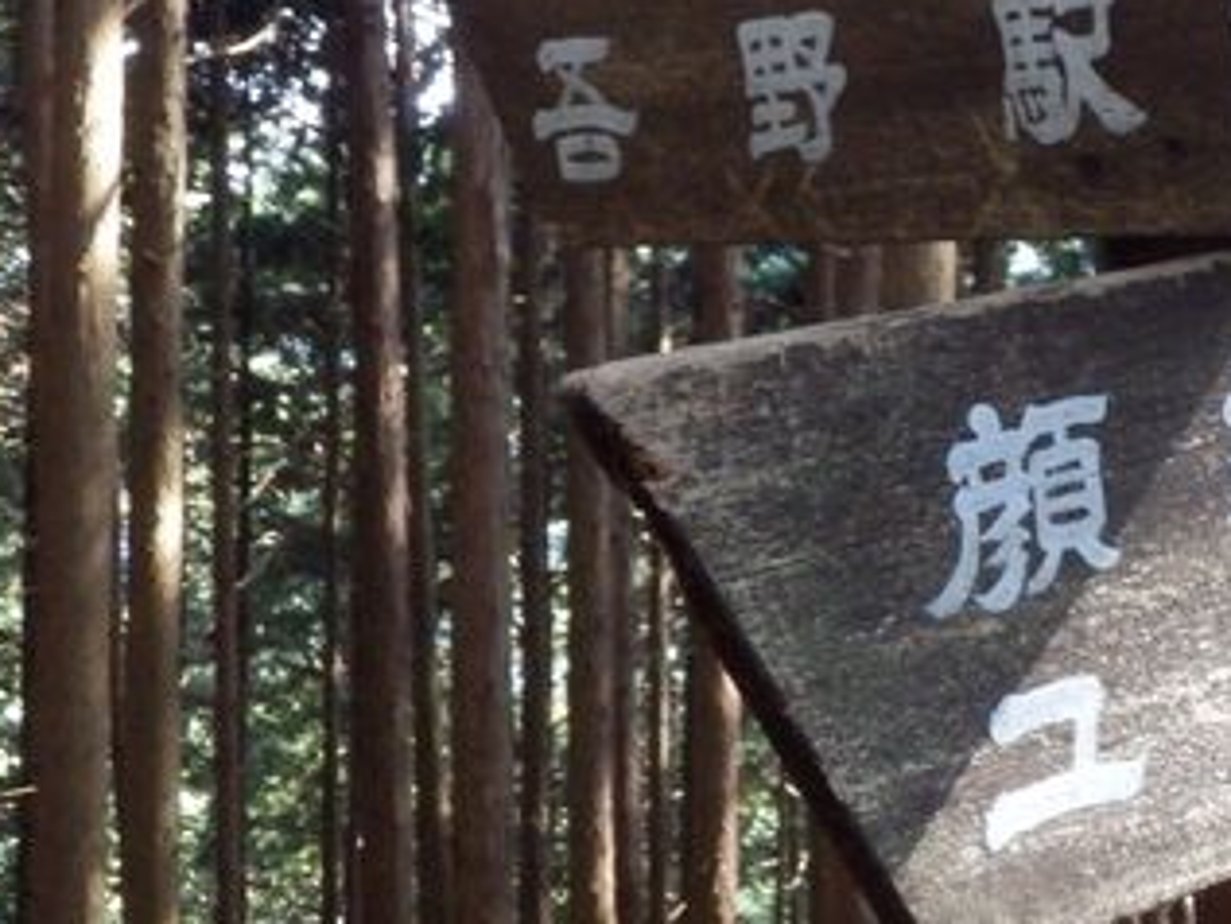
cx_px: 1375
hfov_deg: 17.8
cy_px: 318
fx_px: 3771
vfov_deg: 14.0
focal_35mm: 106
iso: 400
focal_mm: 7.4
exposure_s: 1/40
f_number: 4
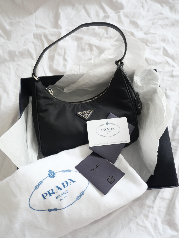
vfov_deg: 60.0
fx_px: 207
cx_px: 90
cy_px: 119
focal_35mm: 30
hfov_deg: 46.8
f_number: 3.7
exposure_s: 1/60
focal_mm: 15
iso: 1000
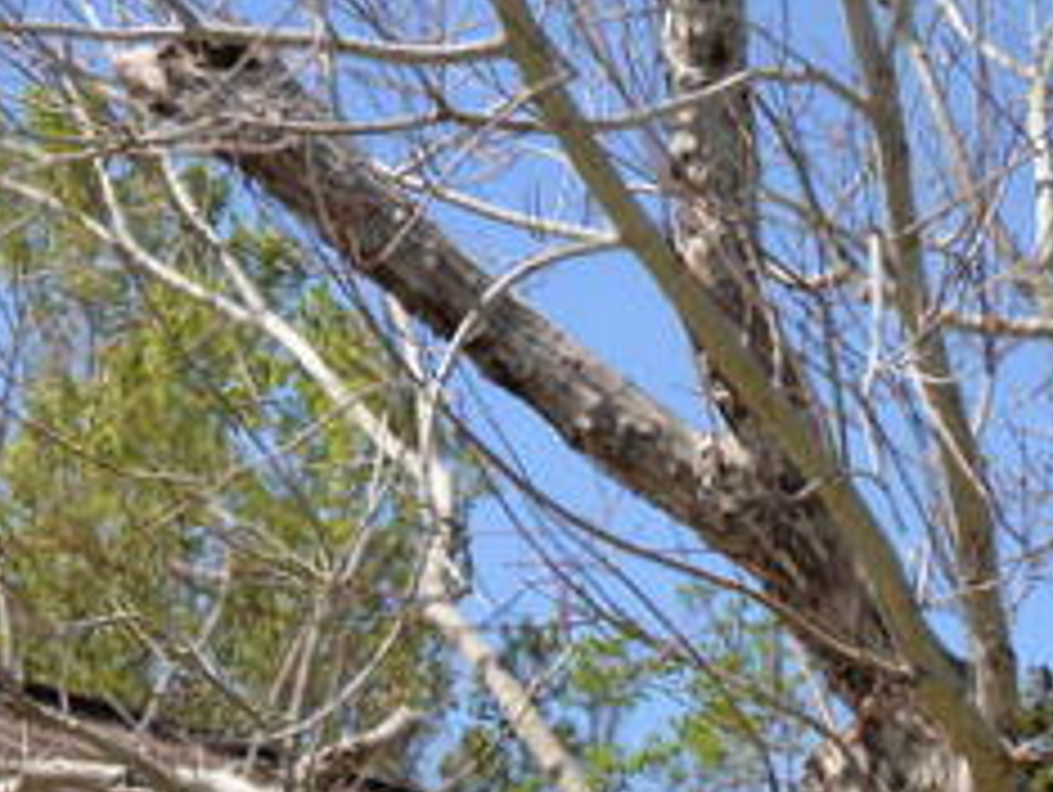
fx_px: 4598
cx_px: 2169
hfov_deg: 11.6
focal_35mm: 151
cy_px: 1994
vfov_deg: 8.8
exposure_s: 1/200
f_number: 7.1
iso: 100
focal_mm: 23
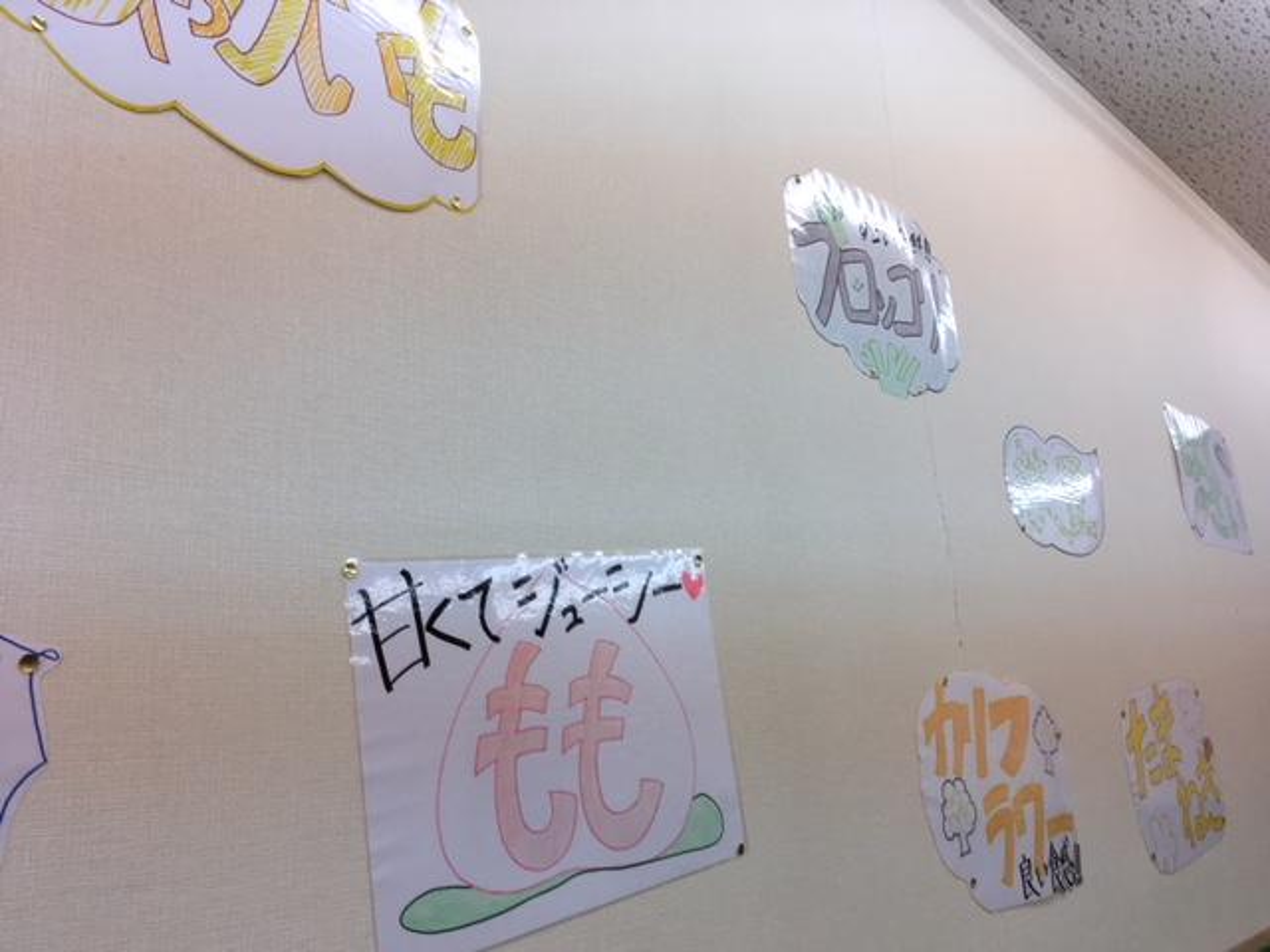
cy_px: 476
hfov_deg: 61.7
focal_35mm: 29
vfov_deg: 48.2
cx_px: 635
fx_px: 1064
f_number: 2.2
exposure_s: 1/120
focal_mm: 4.15
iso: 40
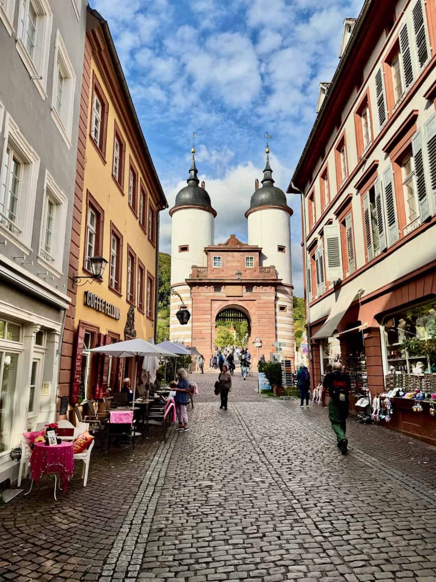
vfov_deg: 71.6
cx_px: 218
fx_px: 403
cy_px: 291
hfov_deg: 56.8
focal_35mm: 24
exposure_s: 1/4310
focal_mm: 6.8
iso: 80
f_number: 1.8
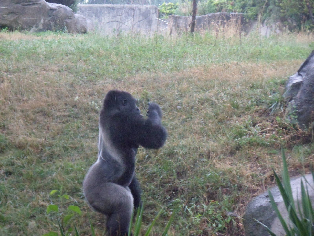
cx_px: 157
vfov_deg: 11.4
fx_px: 1179
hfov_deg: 15.2
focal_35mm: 130
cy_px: 118
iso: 800
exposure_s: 1/125
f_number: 5.4
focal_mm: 22.5
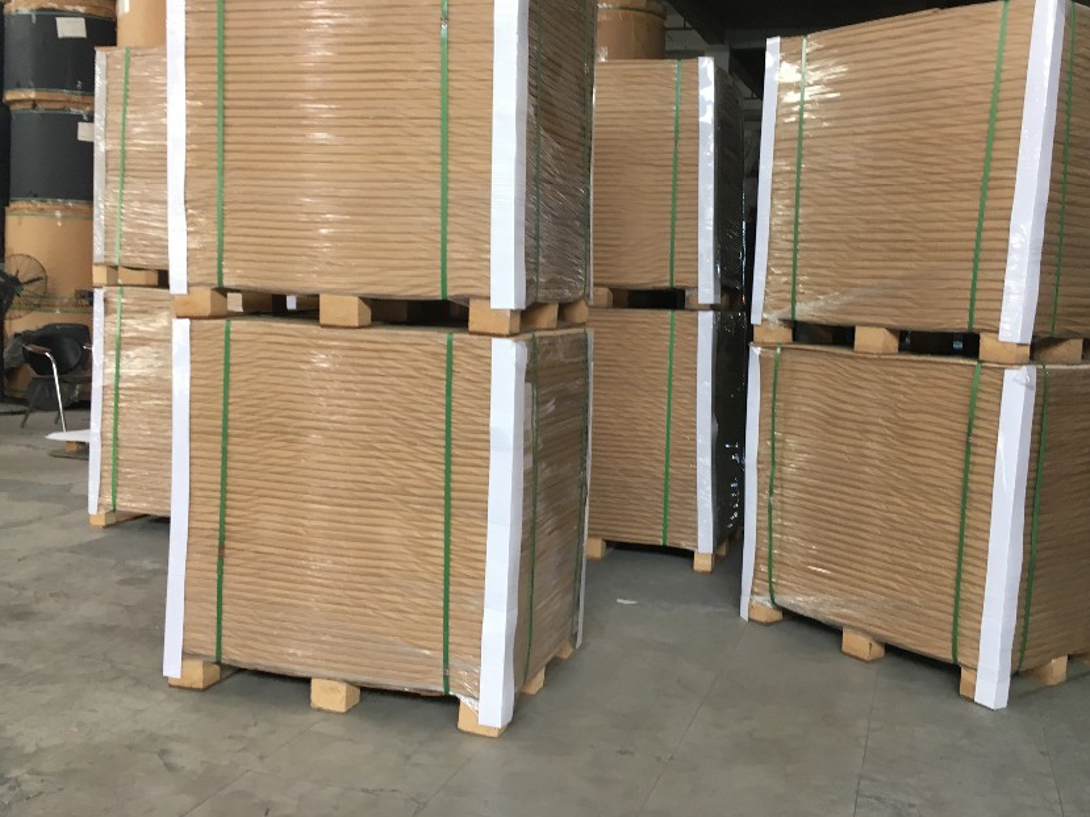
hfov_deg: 52.6
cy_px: 345
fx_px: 1102
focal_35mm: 35
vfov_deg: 40.6
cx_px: 582
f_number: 2.2
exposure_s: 1/33
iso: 64
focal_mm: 4.15
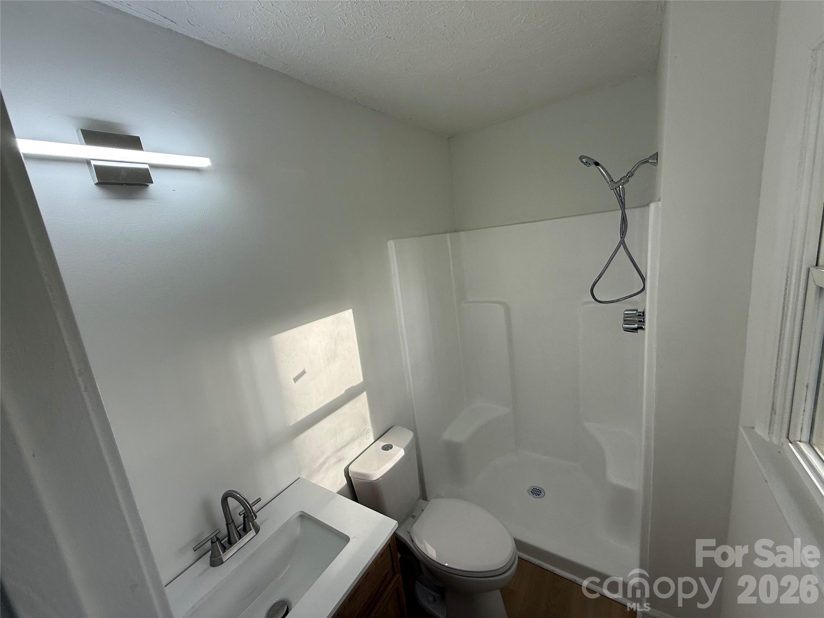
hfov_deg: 102.1
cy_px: 309
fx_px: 333
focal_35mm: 14
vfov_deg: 85.7
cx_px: 412
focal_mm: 2.22
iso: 50
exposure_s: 1/119
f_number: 2.2
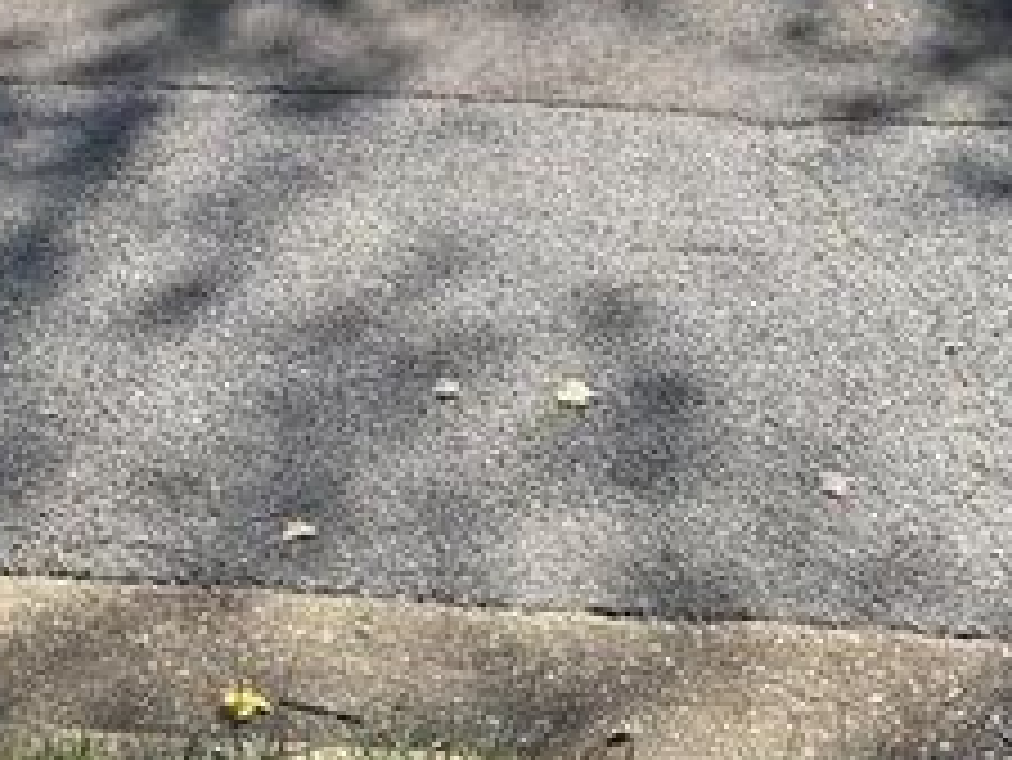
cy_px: -146
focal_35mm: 77
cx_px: 202
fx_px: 2252
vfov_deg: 18.2
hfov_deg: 24.9
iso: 50
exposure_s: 1/1543
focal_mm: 5.96
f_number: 1.6
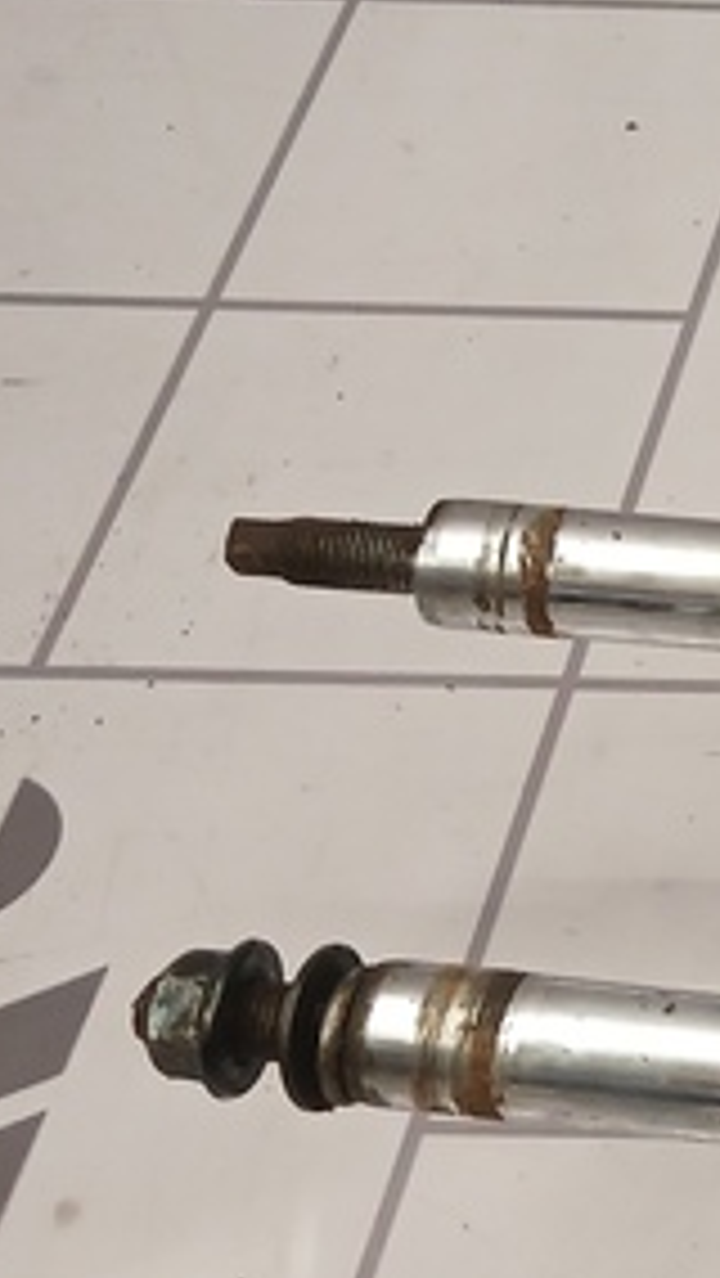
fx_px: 3593
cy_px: 482
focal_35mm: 106
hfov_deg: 9.3
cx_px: 2102
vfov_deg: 20.1
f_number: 1.8
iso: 125
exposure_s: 1/50
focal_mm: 4
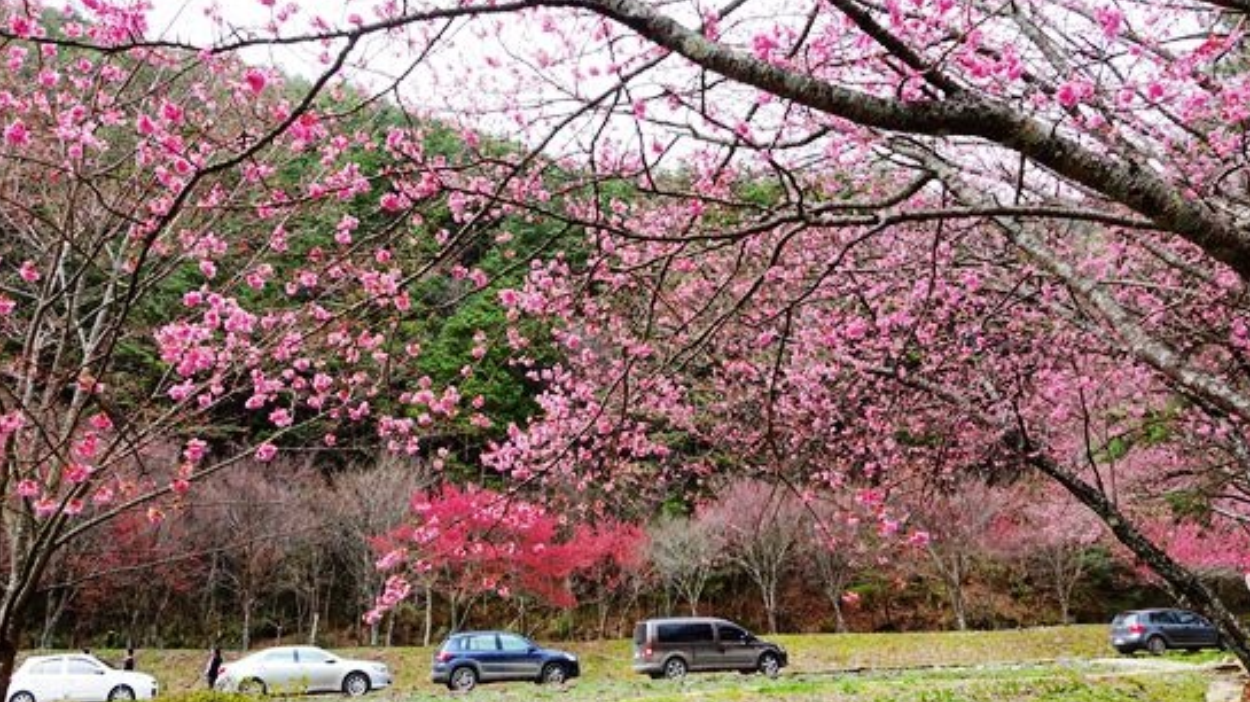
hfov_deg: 64.1
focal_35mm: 30
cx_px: 553
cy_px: 336
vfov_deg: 38.9
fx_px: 994
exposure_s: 1/160
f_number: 5.6
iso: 125
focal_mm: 8.8
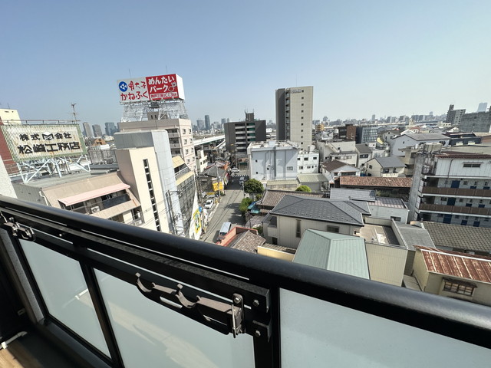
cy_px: 184
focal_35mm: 14
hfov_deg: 102.1
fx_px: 199
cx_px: 246
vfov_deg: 85.7
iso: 50
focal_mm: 2.22
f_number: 2.2
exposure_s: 1/2564
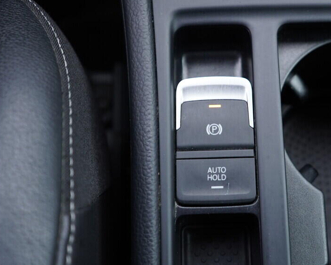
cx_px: 218
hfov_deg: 37.7
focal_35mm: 49
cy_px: 119
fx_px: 480
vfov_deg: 30.8
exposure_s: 1/40
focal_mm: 24
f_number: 2.8
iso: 250
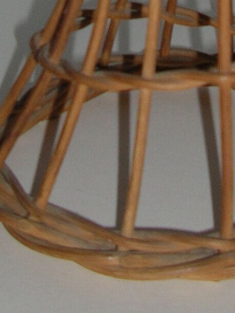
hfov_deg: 11.3
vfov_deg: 13.7
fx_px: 1186
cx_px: 160
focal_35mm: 131
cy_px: -224
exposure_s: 1/60.1
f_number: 2.8
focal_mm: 5.8
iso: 50
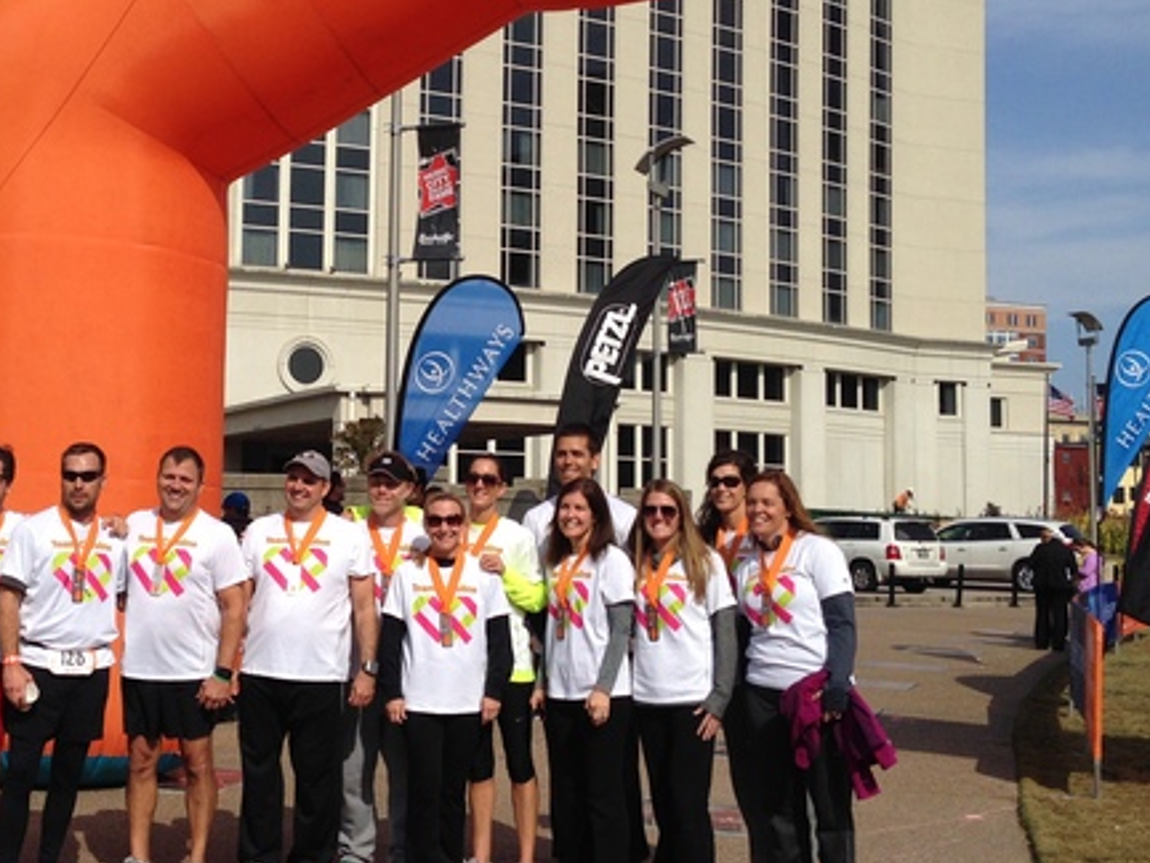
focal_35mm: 55
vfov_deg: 26.5
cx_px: 365
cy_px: 373
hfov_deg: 34.5
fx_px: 1827
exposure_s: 1/2857
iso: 50
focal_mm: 4.12
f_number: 2.4
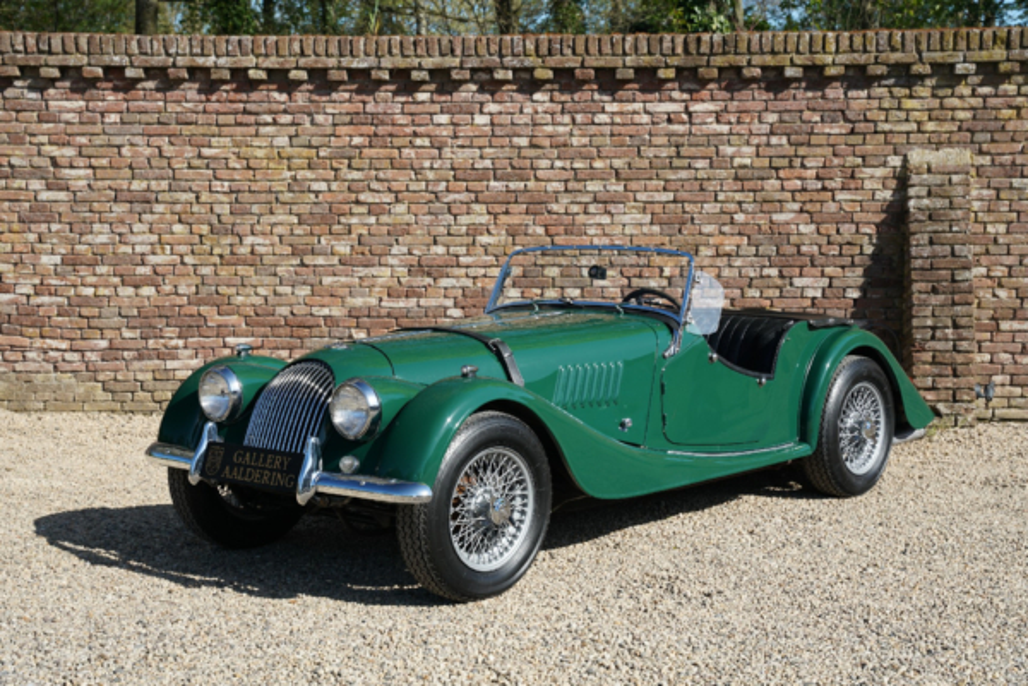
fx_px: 1550
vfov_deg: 24.9
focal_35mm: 54
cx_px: 514
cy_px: 343
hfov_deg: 36.7
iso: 100
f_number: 6.3
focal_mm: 54.3
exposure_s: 1/125
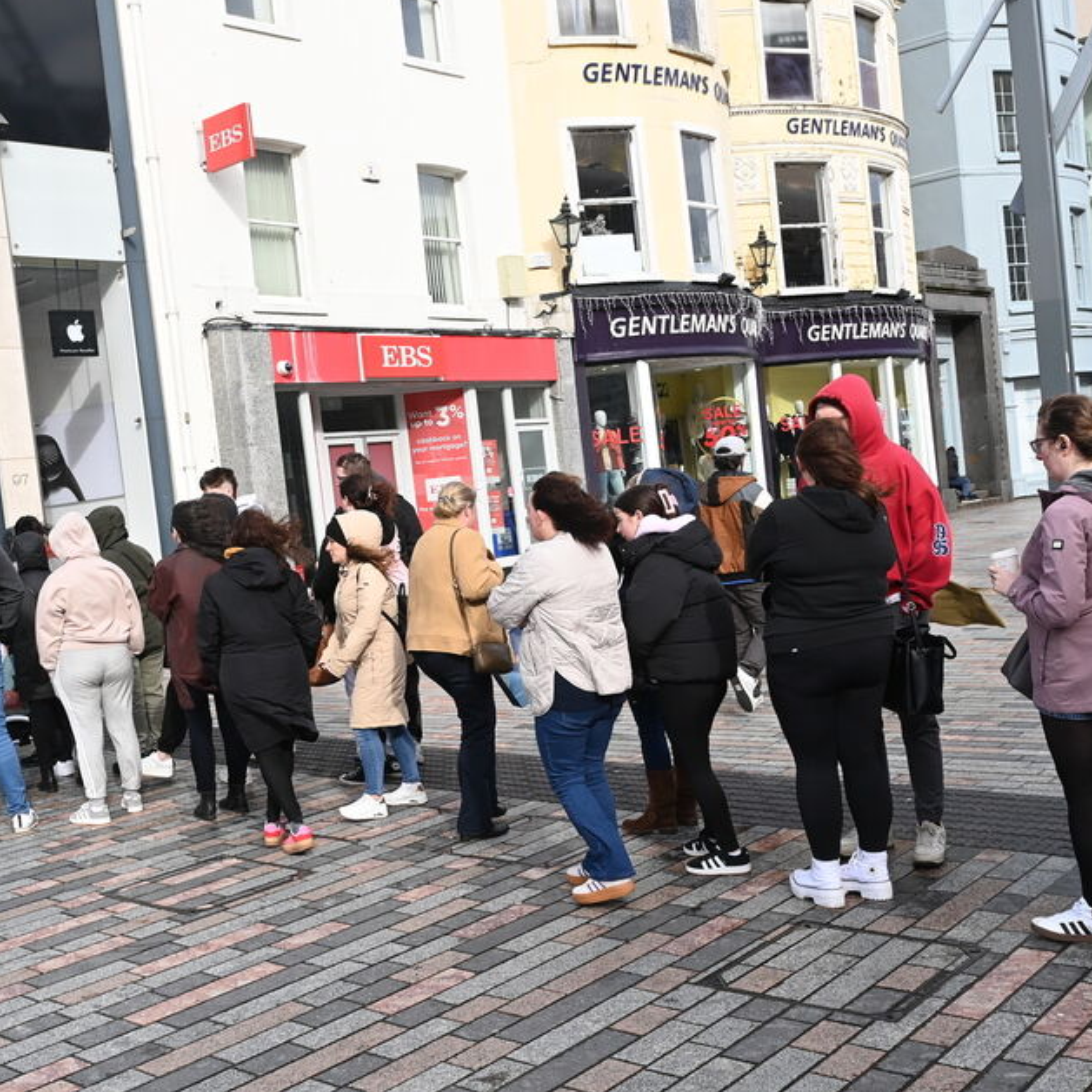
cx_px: 511
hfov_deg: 42.8
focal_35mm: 39
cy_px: 576
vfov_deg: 42.8
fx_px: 1392
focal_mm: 24
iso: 1000
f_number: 7.1
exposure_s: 1/1600
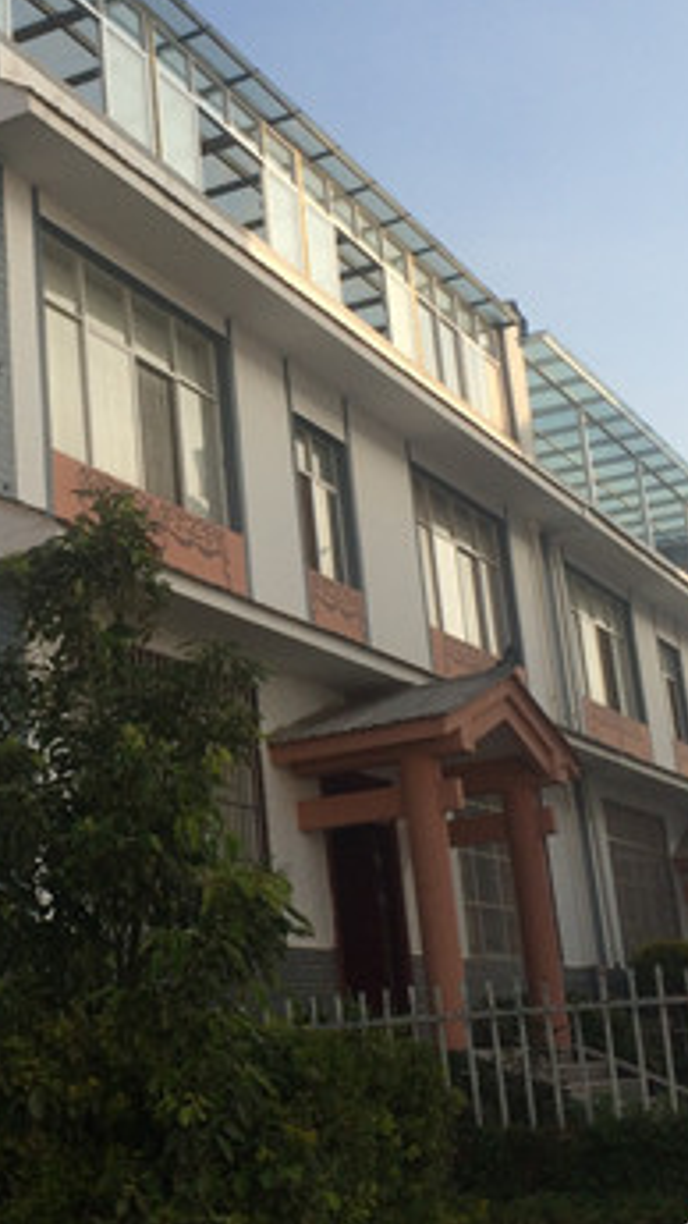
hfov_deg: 21.5
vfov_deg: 37.8
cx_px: 131
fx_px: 1784
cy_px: 550
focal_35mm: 55
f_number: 2.2
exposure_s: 1/1001
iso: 32
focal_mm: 4.15
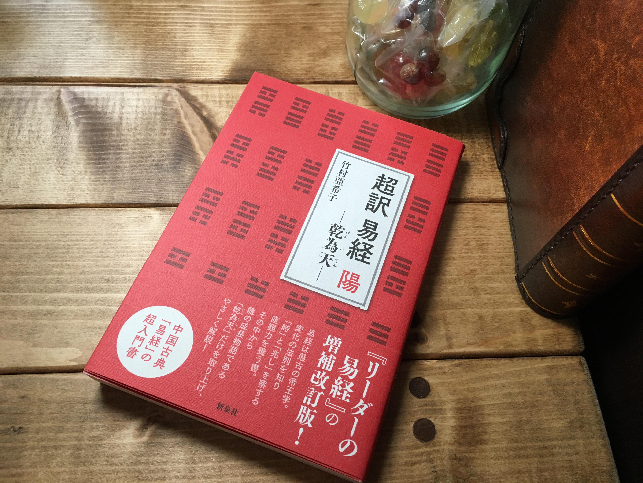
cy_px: 242
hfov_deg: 61.7
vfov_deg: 48.2
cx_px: 322
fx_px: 539
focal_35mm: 29
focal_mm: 4.15
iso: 40
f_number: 2.2
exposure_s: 1/30
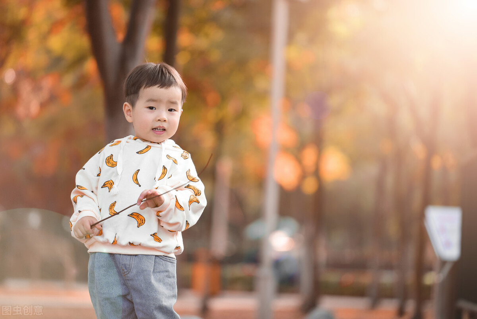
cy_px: 160
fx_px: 2651
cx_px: 238
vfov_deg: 6.9
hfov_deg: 10.3
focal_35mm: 200
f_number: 4
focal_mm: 200
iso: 400
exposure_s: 1/250
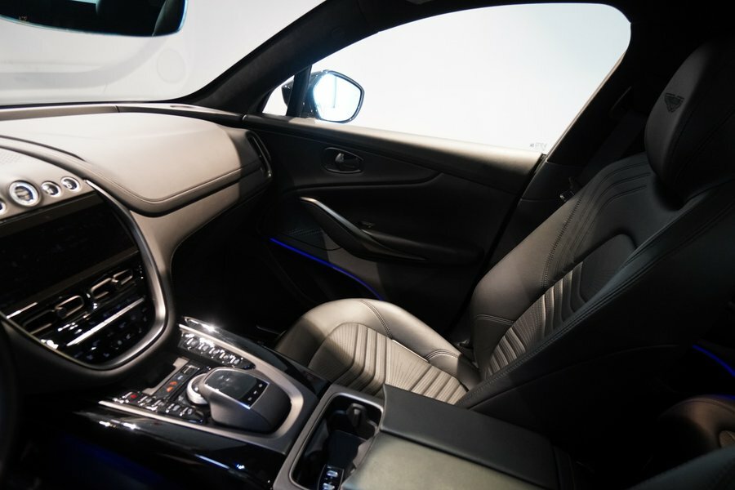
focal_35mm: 22
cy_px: 245
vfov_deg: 56.1
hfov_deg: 77.3
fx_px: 459
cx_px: 368
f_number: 4
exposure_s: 1/15
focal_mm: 15
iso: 2000
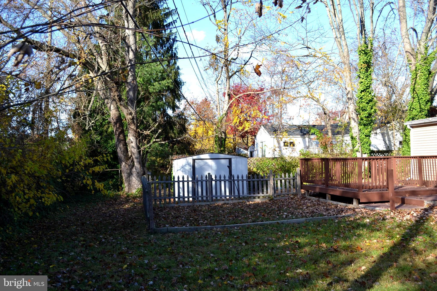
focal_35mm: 36
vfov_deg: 36.9
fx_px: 437
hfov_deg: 53.1
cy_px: 146
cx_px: 218
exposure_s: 1/160
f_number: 6.3
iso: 100
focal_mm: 24
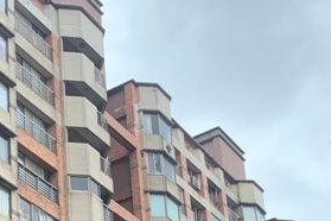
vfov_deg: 13.9
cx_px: 71
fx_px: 855
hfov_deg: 21.7
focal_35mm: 93
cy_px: 317
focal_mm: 4.25
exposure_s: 1/643
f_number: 1.8
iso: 25
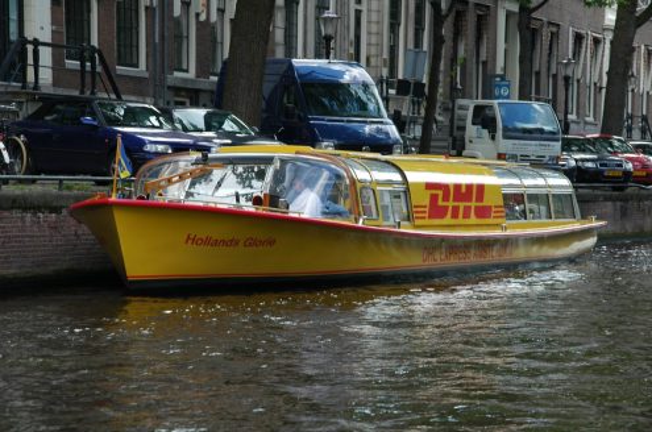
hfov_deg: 17.5
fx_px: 2115
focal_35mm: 117
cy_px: 216
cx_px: 326
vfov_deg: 11.7
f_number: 9
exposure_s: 1/100
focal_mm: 78
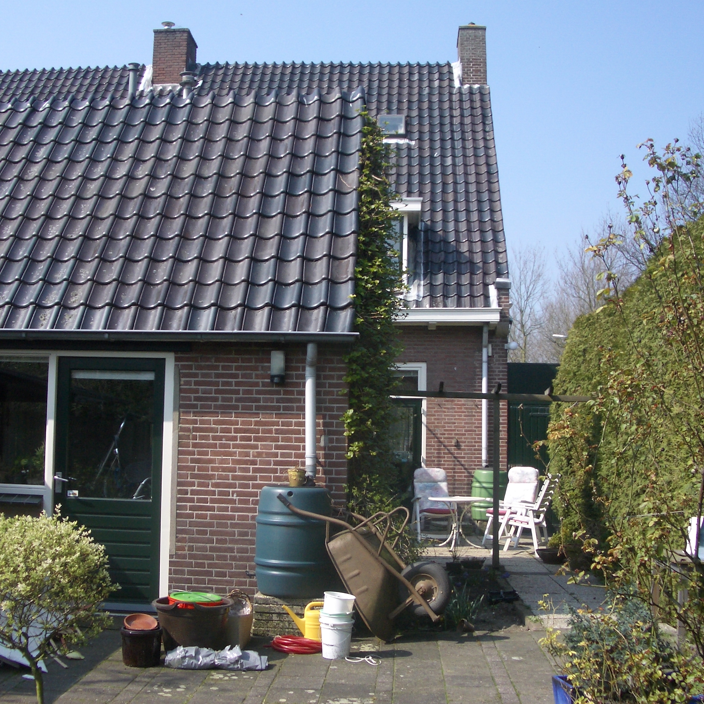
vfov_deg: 37.5
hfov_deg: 37.5
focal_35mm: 45
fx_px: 1035
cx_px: 324
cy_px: 343
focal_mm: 5.8
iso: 50
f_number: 4.3
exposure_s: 1/400
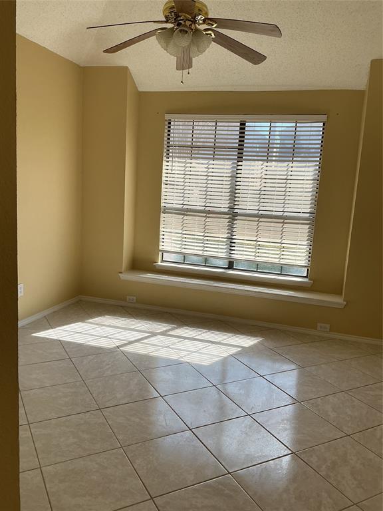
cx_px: 192
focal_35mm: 29
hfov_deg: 48.2
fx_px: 428
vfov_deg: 61.7
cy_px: 256
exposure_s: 1/691
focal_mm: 3
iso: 25
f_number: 1.8
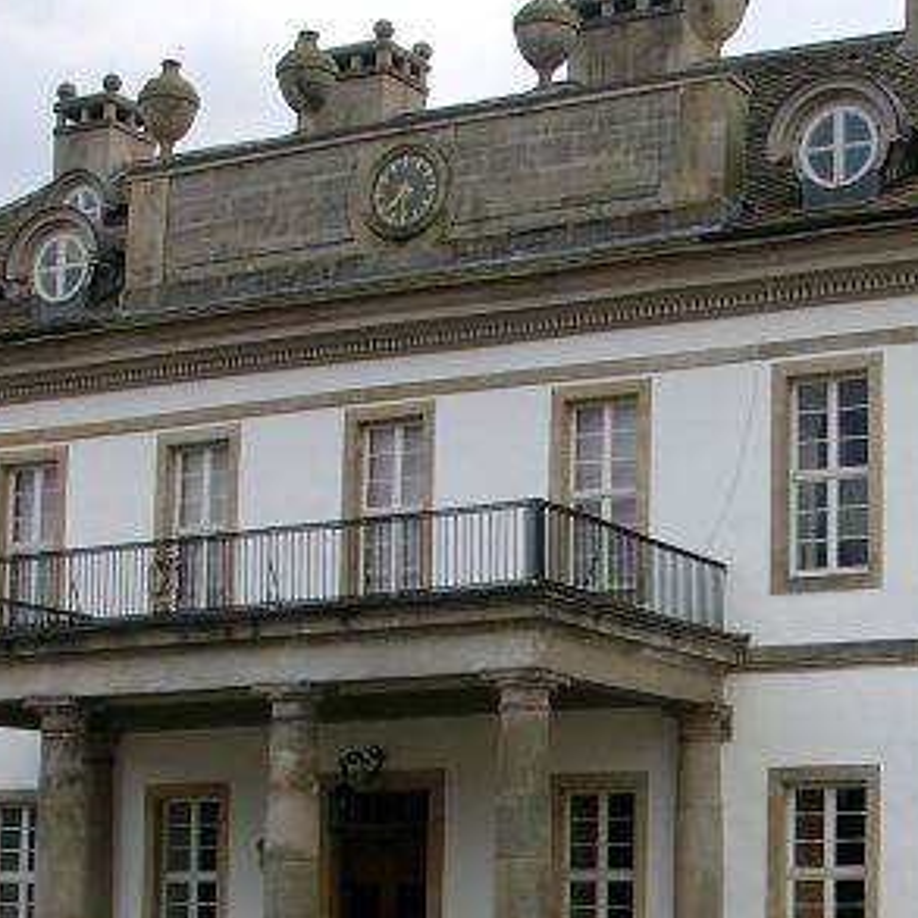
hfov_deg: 21.0
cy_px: 733
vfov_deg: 20.9
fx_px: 2460
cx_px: 661
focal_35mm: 82
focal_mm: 7.13
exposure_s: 1/233
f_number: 4
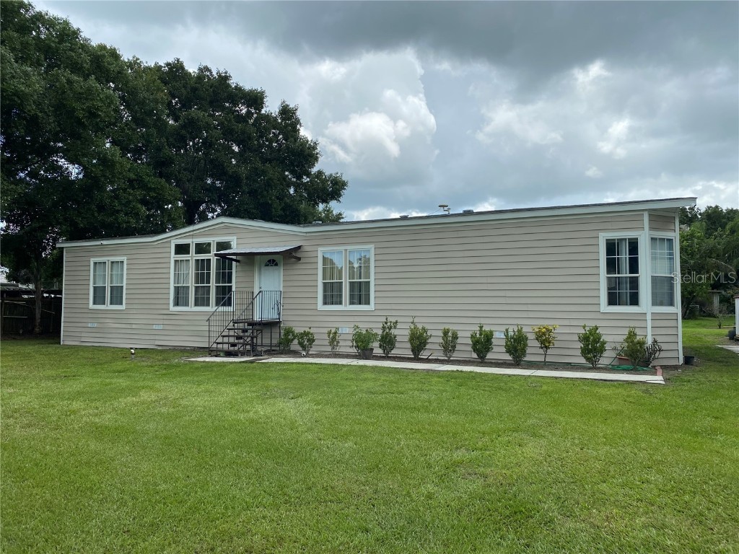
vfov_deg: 53.1
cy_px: 277
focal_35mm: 26
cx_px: 370
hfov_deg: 67.3
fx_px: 555
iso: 32
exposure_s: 1/1808
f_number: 1.8
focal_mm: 4.25
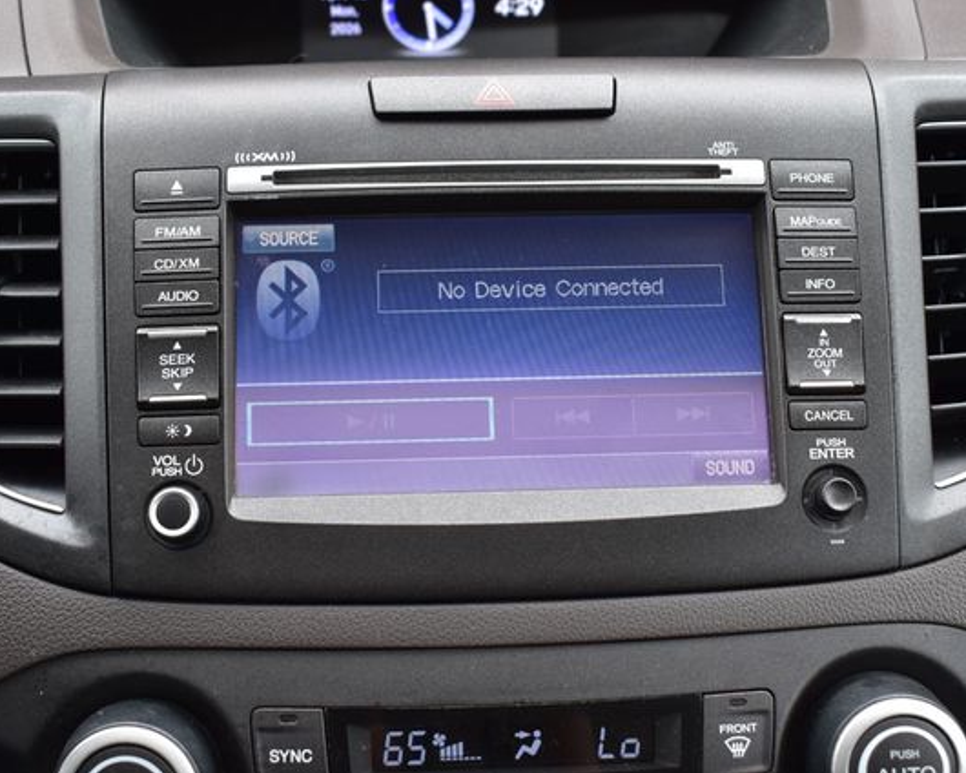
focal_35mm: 51
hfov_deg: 36.6
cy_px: 386
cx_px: 456
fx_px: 1458
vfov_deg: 29.7
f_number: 8
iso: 400
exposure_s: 1/60
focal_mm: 30
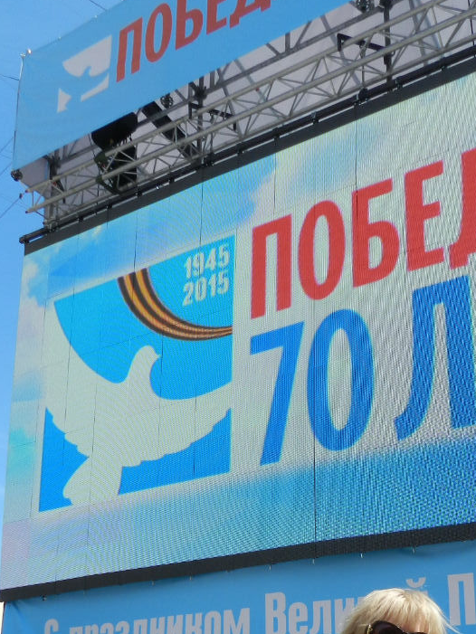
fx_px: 770
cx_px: 300
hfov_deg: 34.2
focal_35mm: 42
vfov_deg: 42.1
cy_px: 536
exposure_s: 1/800
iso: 160
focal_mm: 4
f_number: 4
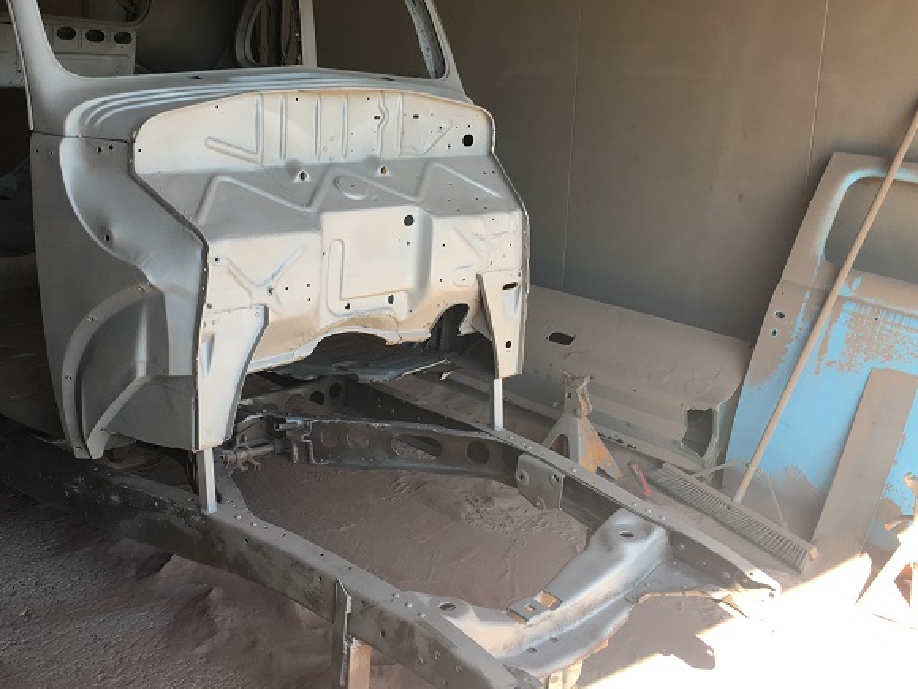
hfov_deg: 46.5
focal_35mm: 40
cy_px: 285
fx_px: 1061
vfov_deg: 35.9
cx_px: 366
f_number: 2.2
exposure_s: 1/120
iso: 32
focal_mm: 4.15
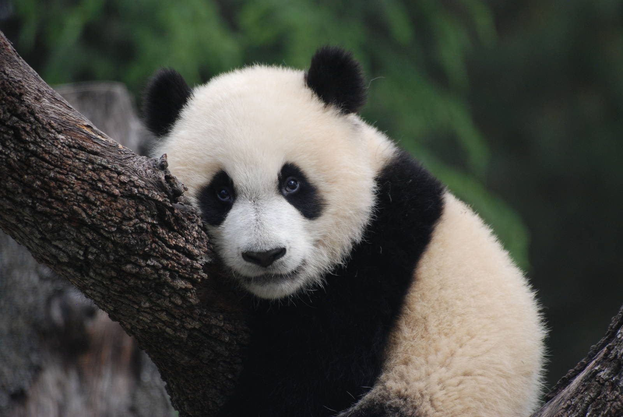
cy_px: 208
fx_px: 7797
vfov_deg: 3.1
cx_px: 312
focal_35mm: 450
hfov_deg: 4.6
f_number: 5.6
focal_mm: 300
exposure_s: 1/500
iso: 400
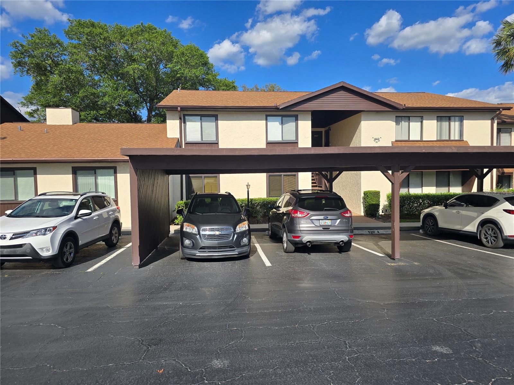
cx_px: 257
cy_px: 192
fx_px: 342
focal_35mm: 23
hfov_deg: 73.9
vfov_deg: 58.9
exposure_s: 1/1055
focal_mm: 6.3
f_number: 1.7
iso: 12
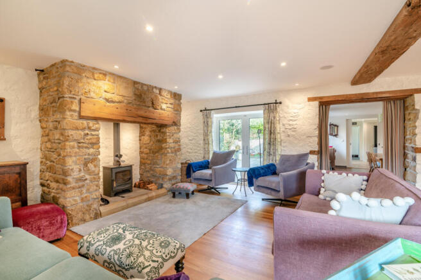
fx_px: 187
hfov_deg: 96.8
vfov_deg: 73.6
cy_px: 140
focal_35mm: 16
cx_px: 210
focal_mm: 16
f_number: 8
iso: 100
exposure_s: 1/20
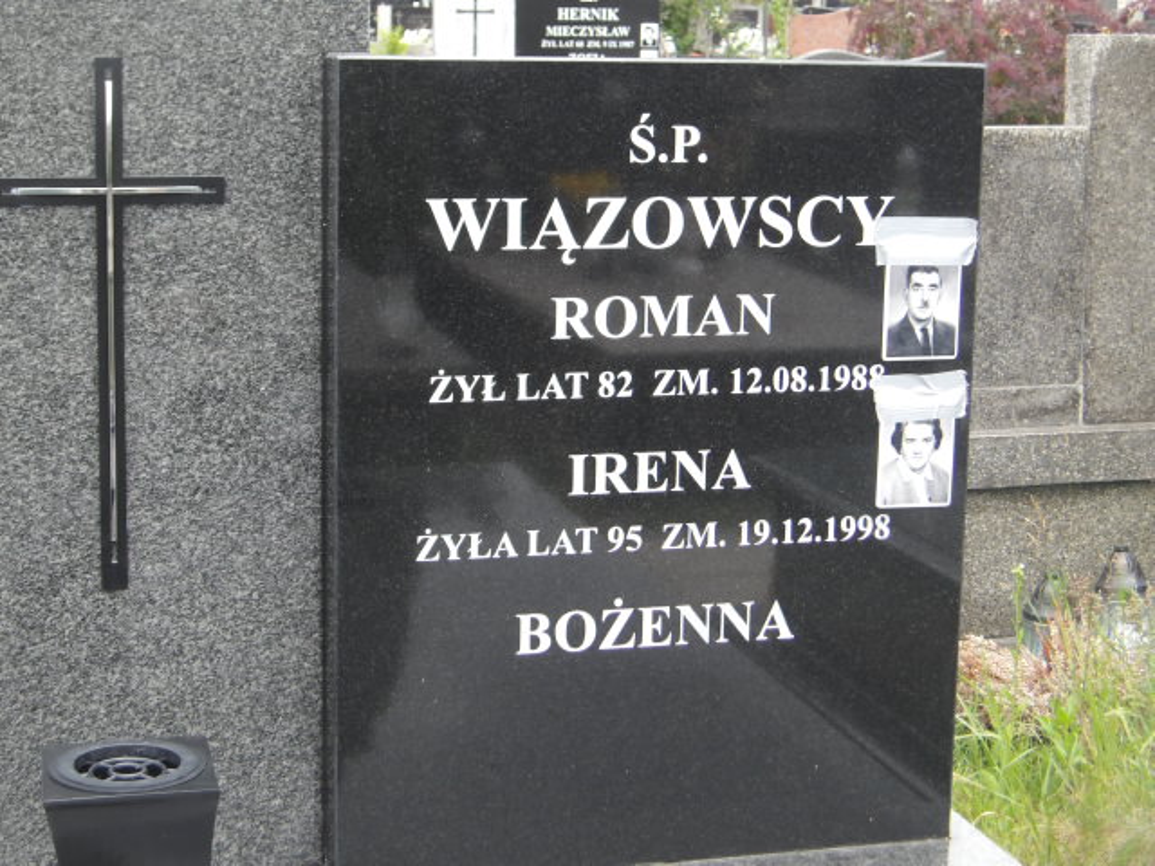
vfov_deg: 21.0
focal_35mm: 70
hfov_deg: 27.8
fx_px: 2336
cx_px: 578
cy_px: 433
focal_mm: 12.5
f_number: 4.9
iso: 100
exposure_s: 1/93
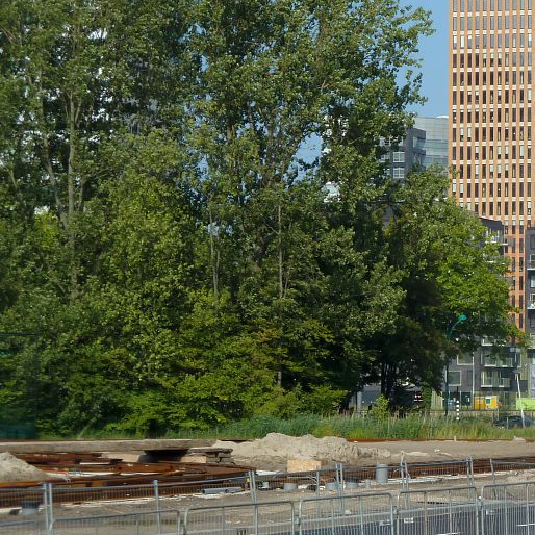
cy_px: 180
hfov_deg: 9.5
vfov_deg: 9.6
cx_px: 516
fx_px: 3200
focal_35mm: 183
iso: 80
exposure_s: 1/500
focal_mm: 17
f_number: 5
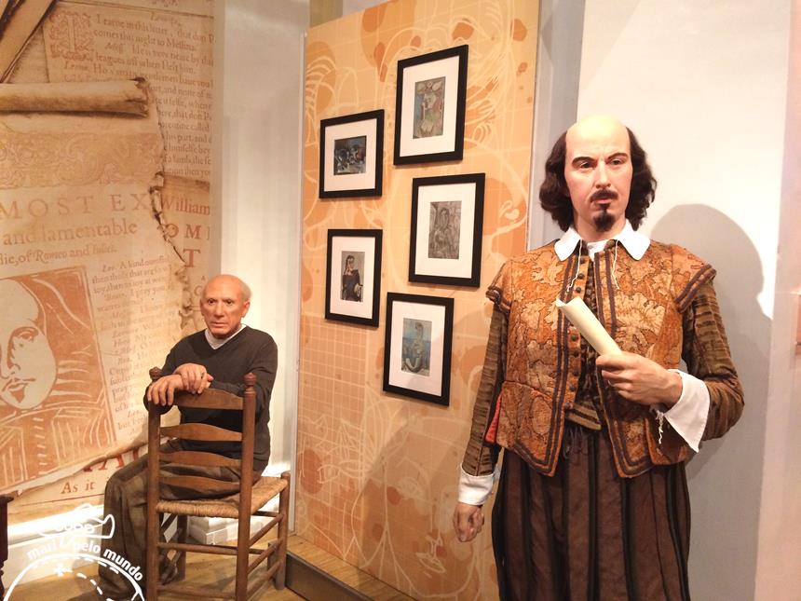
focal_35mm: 29
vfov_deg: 48.2
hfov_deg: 61.7
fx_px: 671
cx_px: 400
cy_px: 300
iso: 250
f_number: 2.2
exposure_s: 1/33
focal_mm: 4.15
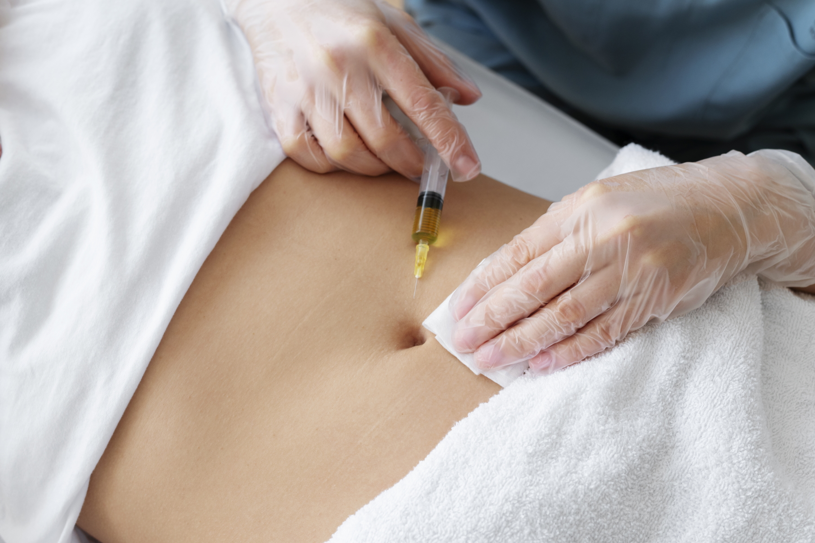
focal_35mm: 50
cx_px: 408
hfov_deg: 39.6
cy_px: 272
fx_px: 1131
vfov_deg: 27.0
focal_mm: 50
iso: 640
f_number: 5.6
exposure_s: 1/200
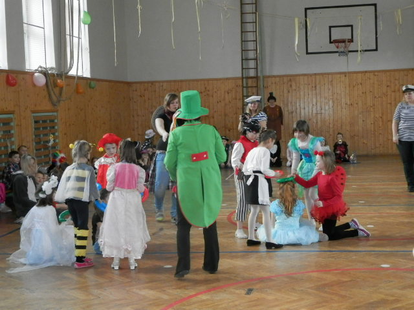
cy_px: 155
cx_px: 207
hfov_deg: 34.9
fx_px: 658
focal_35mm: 55
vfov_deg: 26.6
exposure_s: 1/40
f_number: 3.8
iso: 500
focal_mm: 9.9
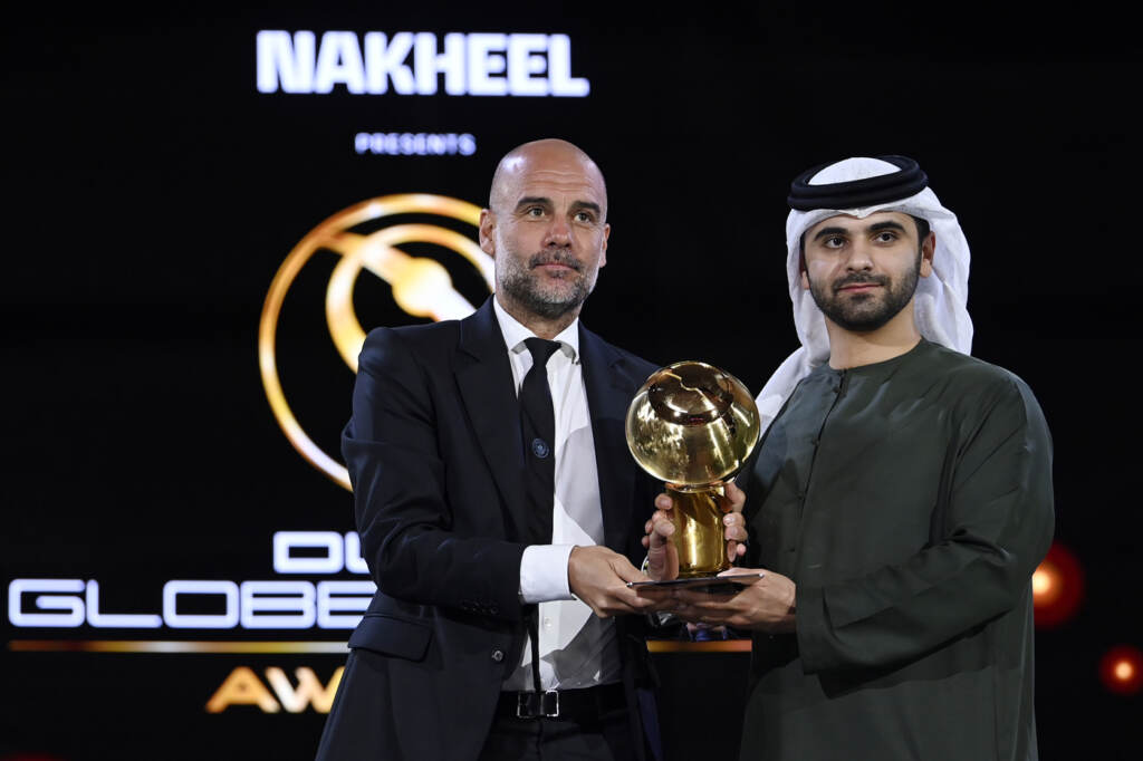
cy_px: 380
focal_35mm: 110
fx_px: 3491
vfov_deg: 12.4
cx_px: 572
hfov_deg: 18.6
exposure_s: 1/250
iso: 1600
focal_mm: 110
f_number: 3.5
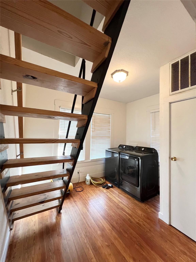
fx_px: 98
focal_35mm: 13
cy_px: 131
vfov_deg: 106.2
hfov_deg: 89.9
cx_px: 98
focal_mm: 1.57
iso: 200
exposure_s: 1/60
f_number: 1.8
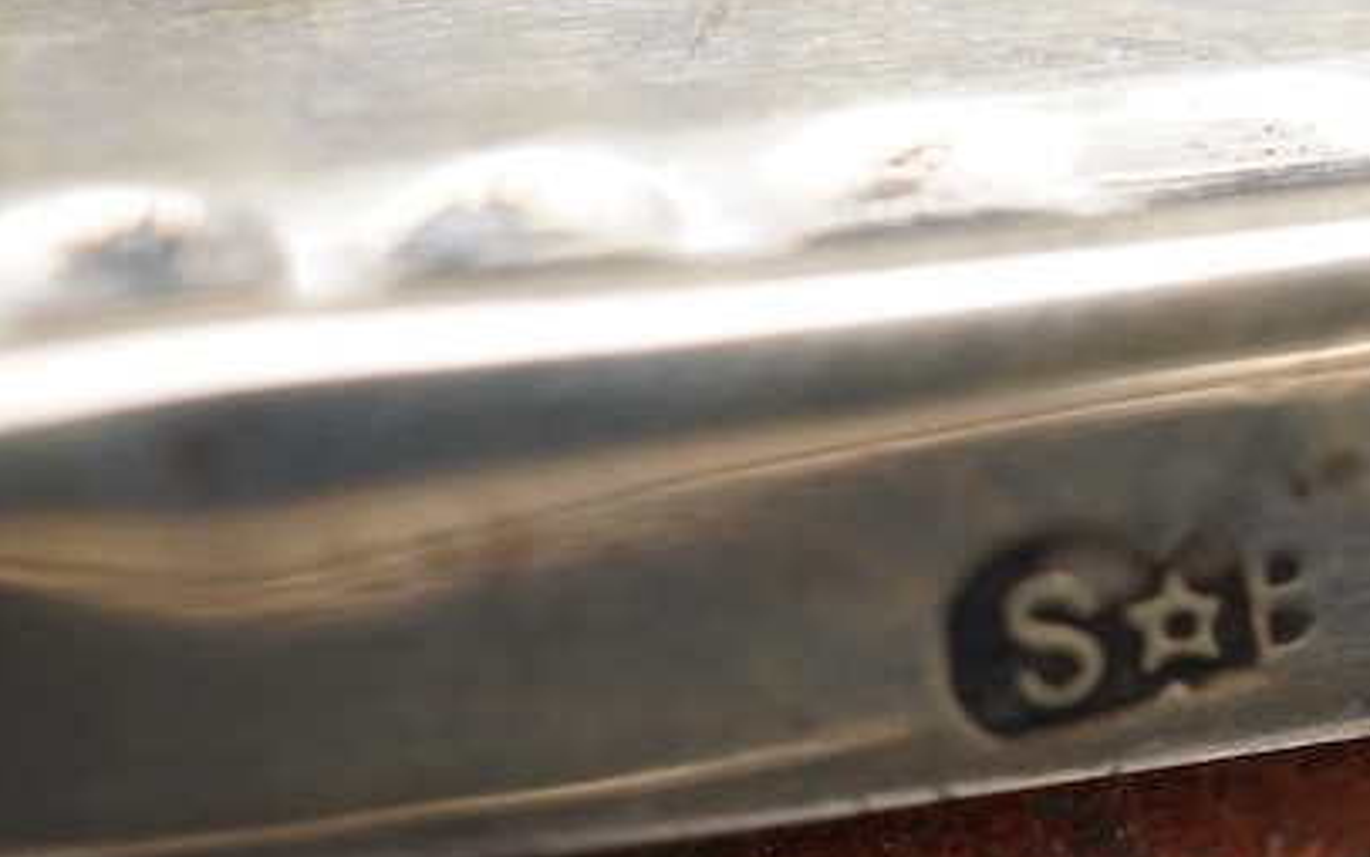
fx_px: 4743
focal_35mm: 127
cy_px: 574
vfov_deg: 10.3
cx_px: 1513
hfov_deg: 16.0
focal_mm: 30
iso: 2500
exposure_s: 1/400
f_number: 5.6
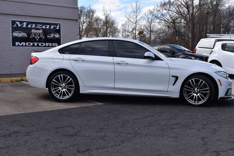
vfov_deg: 31.9
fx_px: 273
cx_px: 117
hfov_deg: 46.4
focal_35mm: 42
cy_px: 78
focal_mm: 28
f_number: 11
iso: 400
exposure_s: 1/400
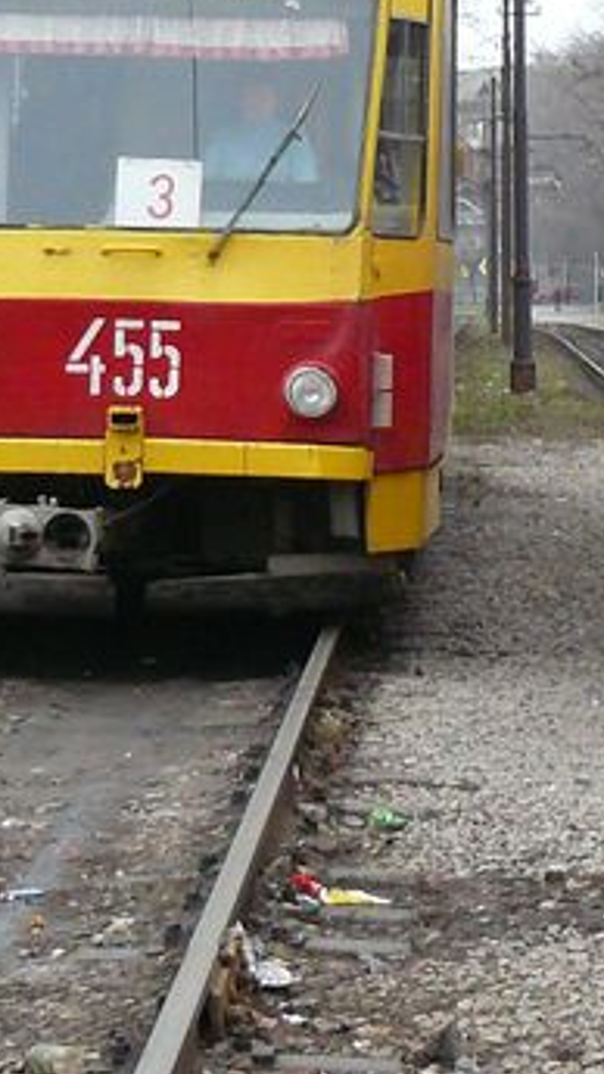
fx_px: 3873
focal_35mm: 136
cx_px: 529
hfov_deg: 8.9
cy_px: 28
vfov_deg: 15.5
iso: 200
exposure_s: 1/200
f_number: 2.8
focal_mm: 7
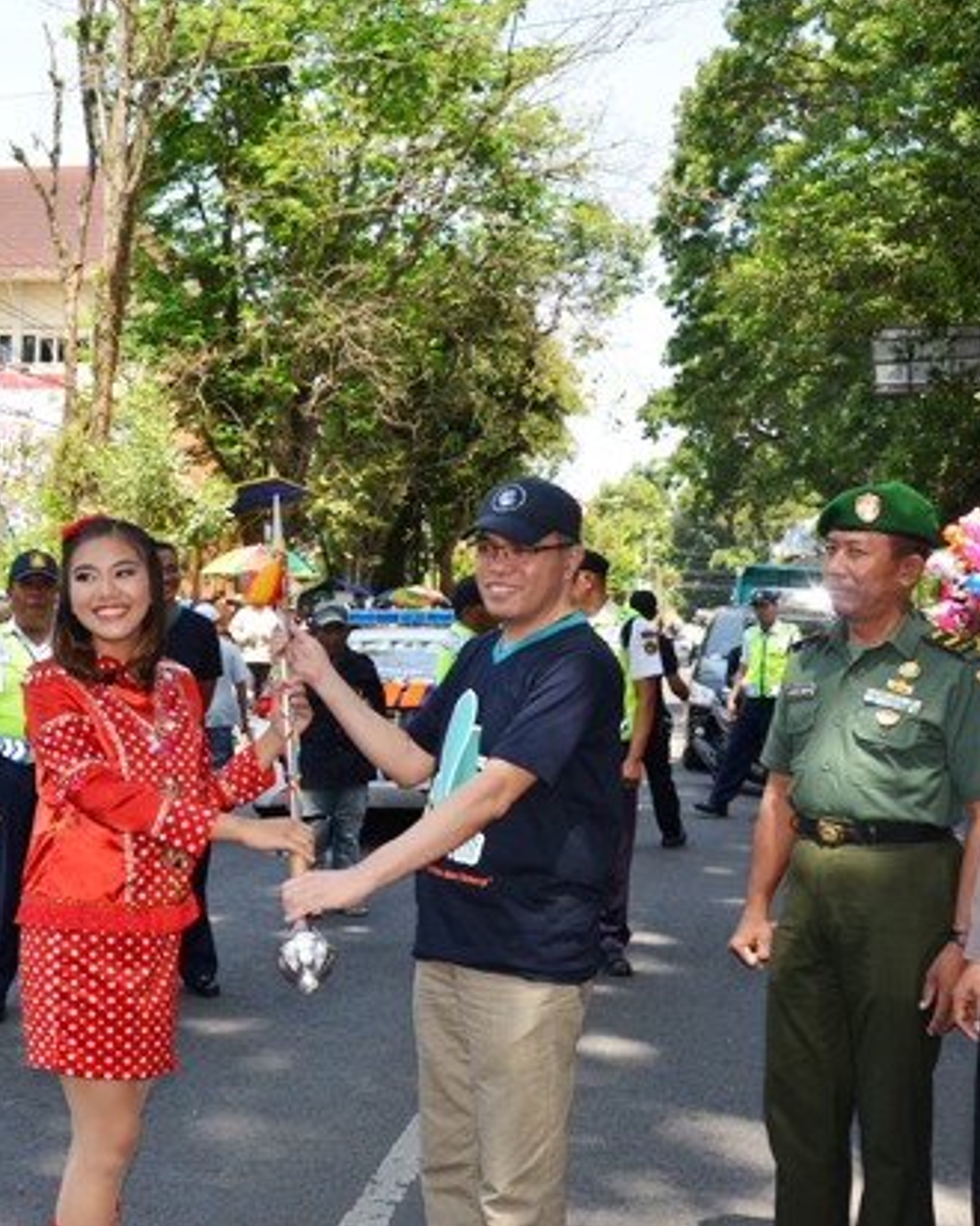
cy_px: 623
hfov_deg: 32.5
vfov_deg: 40.6
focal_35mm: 46
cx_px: 300
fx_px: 1659
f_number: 8
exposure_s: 1/250
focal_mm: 21
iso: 400
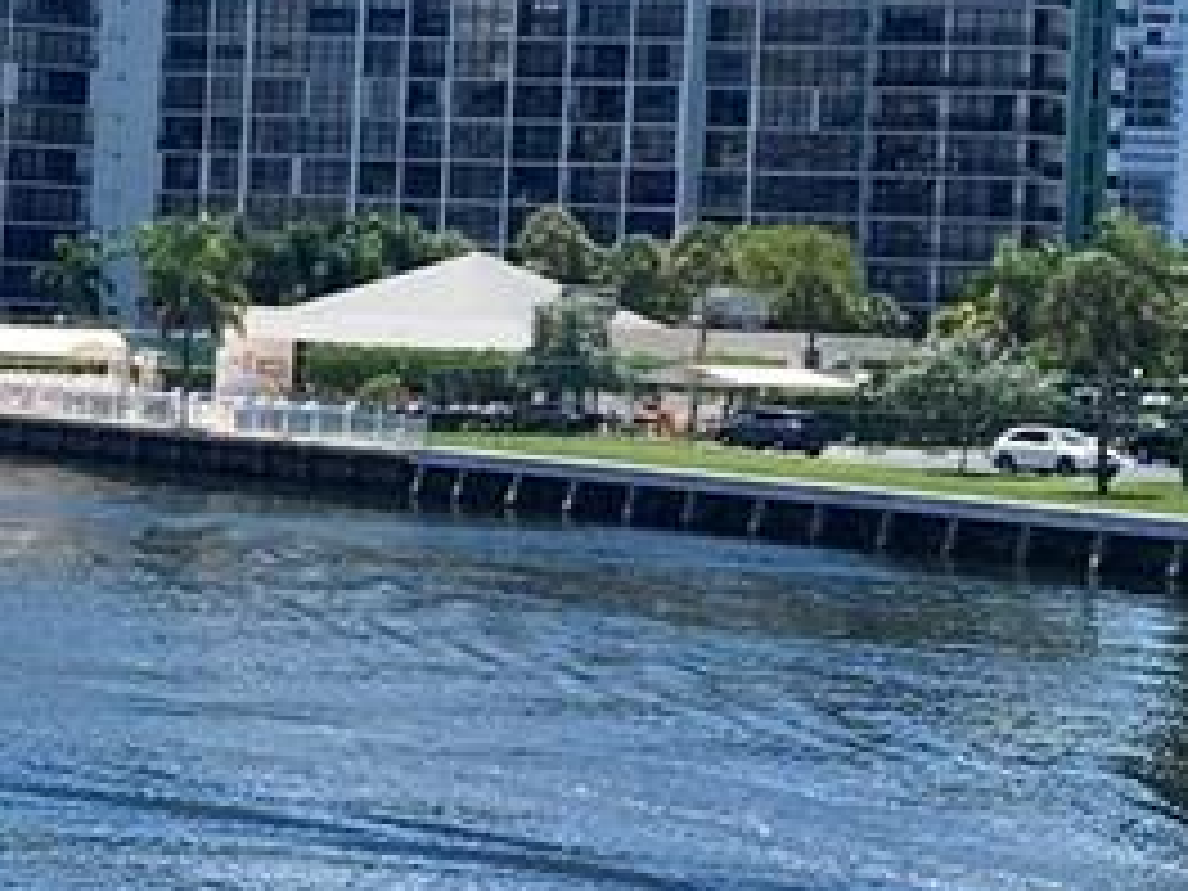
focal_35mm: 132
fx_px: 4530
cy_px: 333
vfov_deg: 11.2
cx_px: -220
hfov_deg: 14.5
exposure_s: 1/1570
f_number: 2.2
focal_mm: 4.15
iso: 25
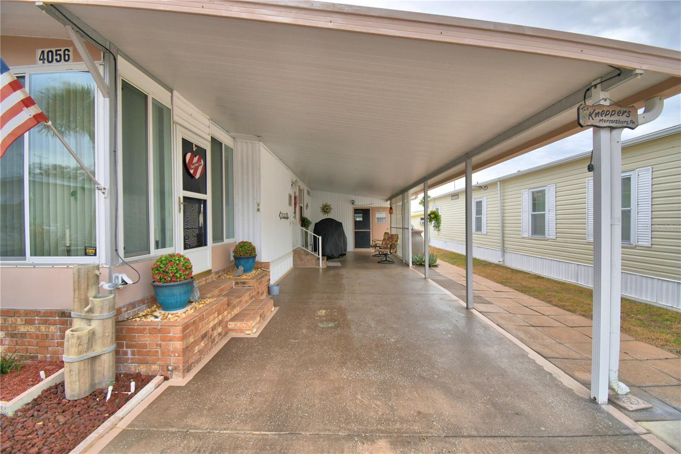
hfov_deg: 100.4
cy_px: 227
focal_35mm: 15
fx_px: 284
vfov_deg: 77.3
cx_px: 340
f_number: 4.5
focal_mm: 10
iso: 180
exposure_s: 1/500
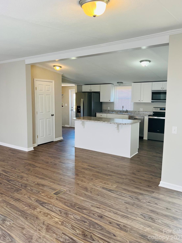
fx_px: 189
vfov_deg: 65.3
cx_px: 90
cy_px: 117
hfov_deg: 51.3
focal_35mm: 27
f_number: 1.5
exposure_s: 1/120
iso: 80
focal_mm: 5.7
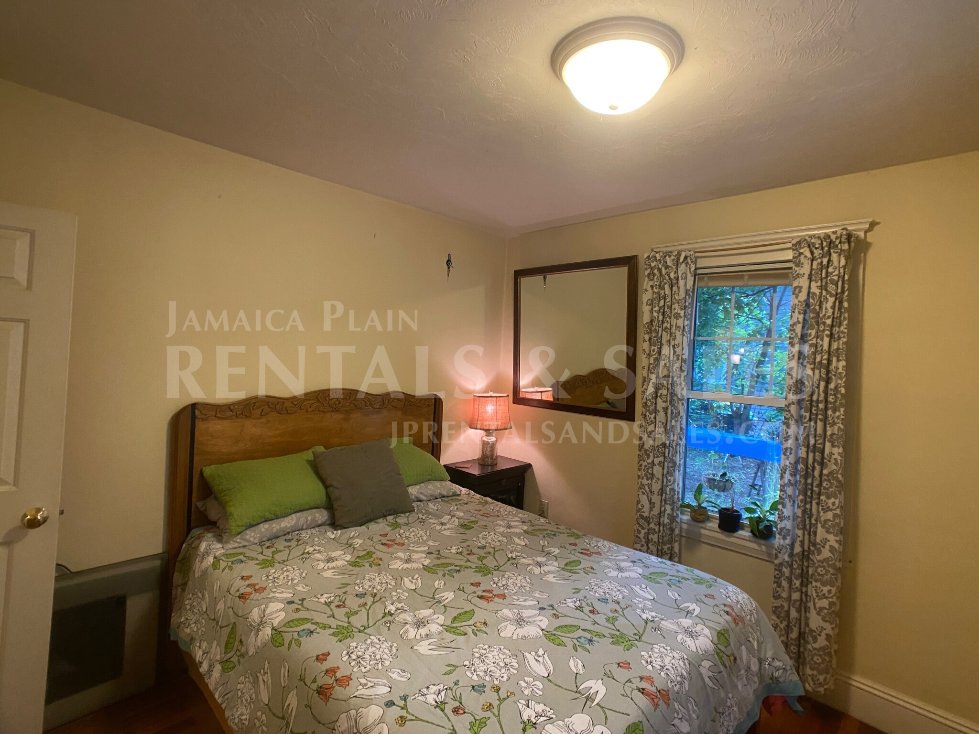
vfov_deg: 53.1
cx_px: 490
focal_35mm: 26
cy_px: 367
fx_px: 735
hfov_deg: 67.3
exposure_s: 1/60
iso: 320
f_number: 1.8
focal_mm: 4.25
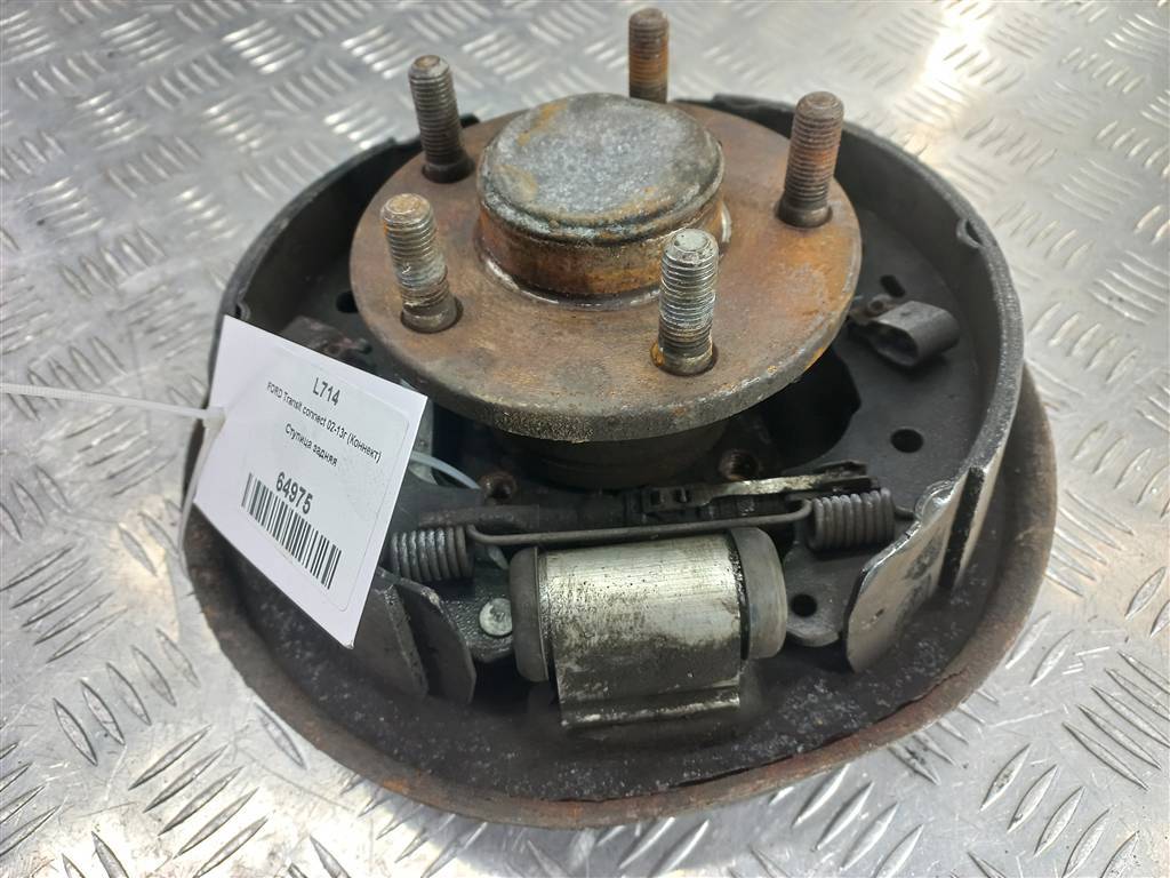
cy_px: 439
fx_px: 845
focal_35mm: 25
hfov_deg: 69.4
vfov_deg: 54.9
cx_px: 585
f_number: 1.8
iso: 160
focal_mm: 4.6
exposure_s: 1/50
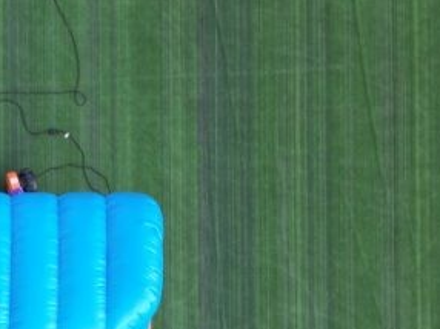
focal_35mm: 86
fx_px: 1092
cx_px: -80
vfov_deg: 15.4
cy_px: 537
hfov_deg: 21.3
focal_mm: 6.72
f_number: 1.7
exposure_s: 1/640
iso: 100
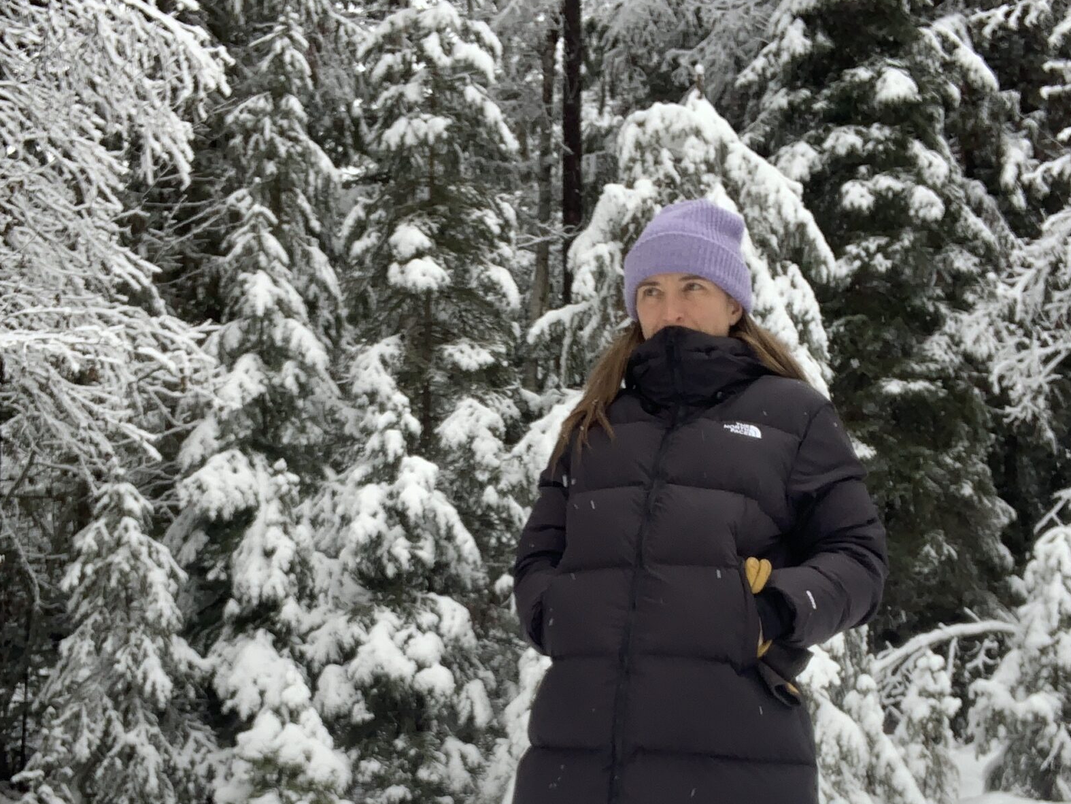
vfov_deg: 27.7
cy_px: 580
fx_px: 1609
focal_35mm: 52
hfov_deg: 36.8
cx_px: 530
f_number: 2.2
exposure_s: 1/121
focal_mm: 2.87
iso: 25
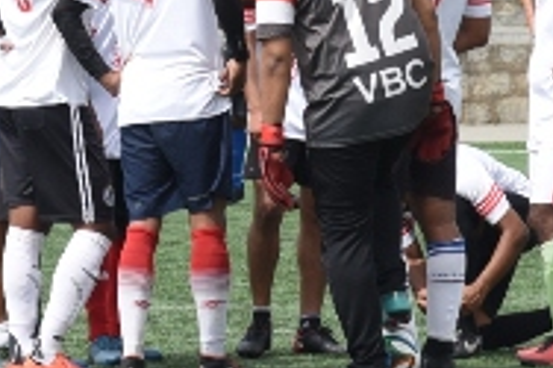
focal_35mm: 512
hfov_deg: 4.0
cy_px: -26
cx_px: 226
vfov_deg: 2.7
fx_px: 7858
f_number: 5.6
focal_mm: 120
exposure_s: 1/2000
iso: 640
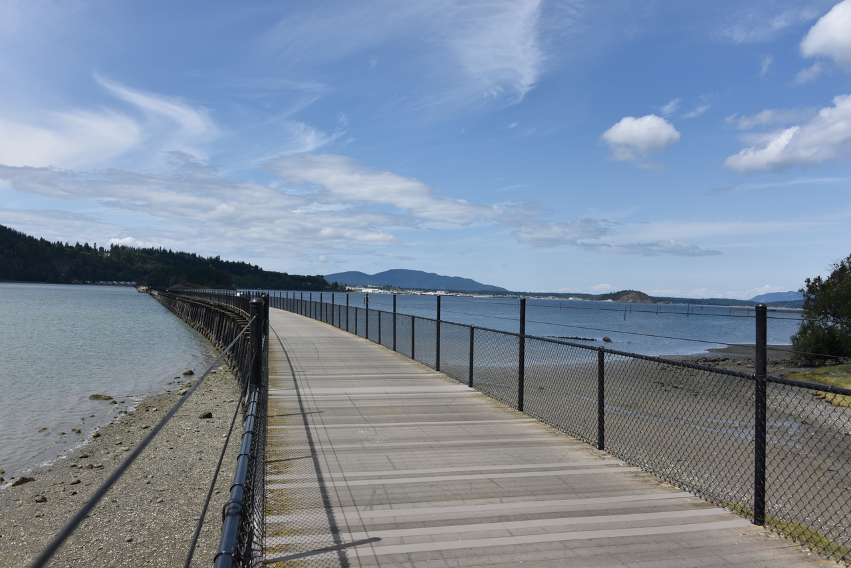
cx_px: 426
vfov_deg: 46.4
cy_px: 284
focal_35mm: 28
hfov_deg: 65.5
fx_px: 662
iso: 100
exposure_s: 1/320
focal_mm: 28
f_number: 9
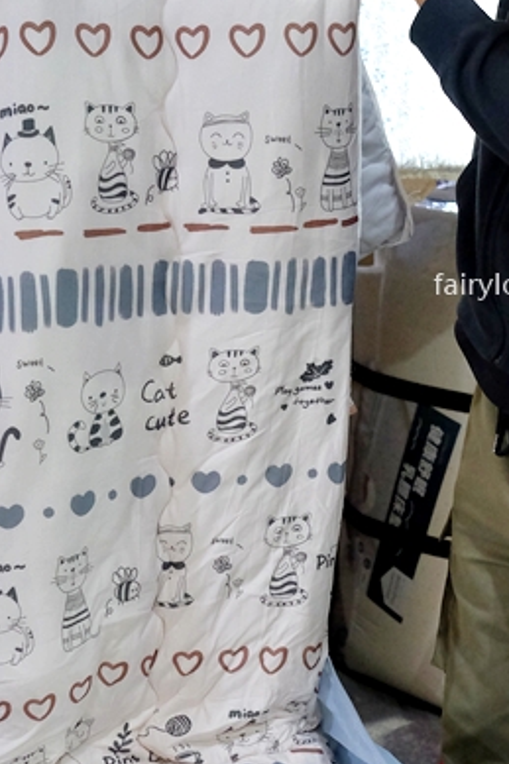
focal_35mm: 81
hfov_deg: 16.8
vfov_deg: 24.8
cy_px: 573
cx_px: 287
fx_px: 1719
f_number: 2.8
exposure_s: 1/240
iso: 2500
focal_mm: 23
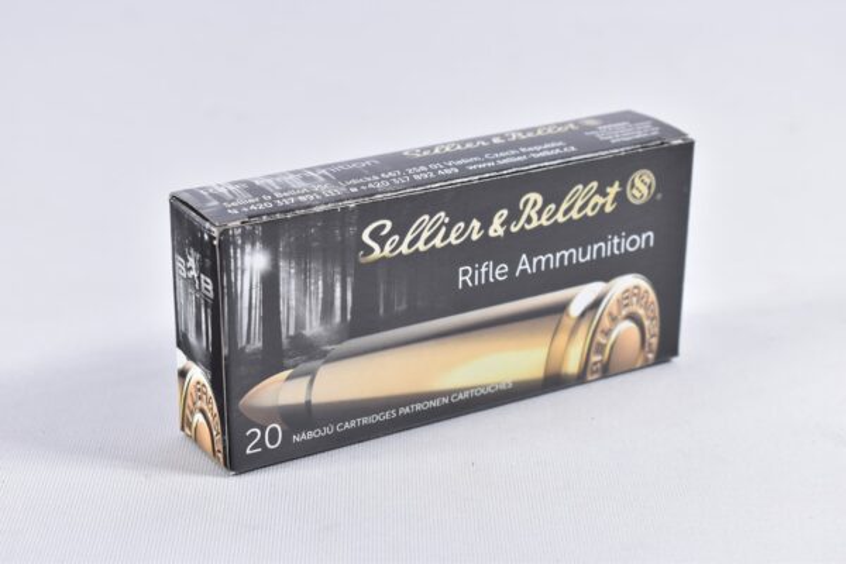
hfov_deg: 24.6
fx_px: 1939
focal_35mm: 82
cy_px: 282
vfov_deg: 16.6
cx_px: 423
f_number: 5.6
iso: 640
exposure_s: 1/50
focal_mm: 55
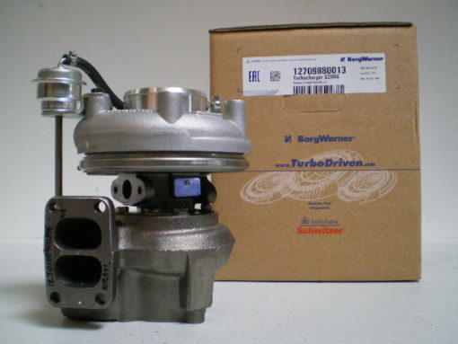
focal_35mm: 38
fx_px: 503
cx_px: 229
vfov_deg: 37.8
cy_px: 172
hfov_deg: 49.0
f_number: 3.1
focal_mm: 6.3
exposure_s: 1/25
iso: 400
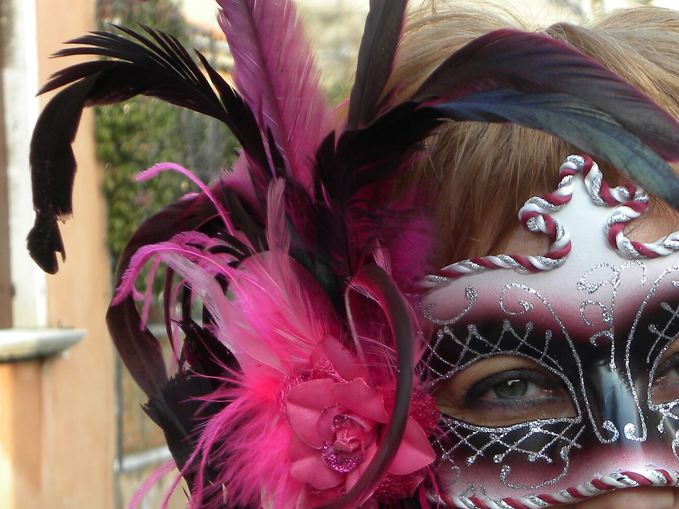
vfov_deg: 10.9
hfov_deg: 14.4
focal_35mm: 136
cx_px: 585
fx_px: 2668
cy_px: 315
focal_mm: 13.4
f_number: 4
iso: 74
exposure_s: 1/84.2
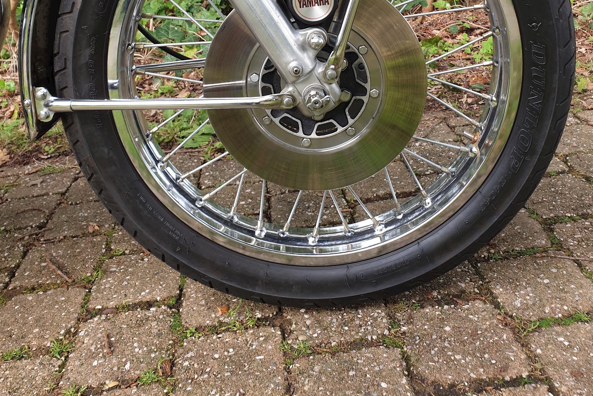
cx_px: 294
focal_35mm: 37
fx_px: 609
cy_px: 3
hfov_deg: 51.9
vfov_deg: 33.1
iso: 50
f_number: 2.4
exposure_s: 1/132
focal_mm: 4.3
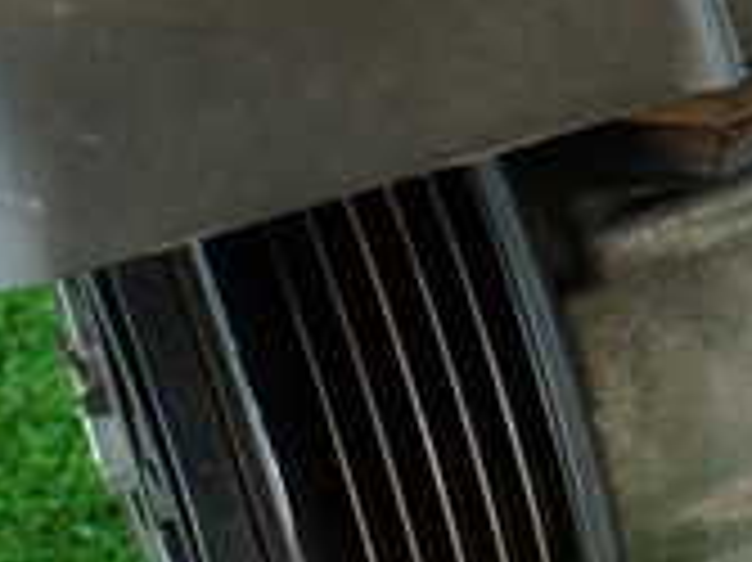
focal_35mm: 90
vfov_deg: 16.3
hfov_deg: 20.4
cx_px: 901
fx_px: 1954
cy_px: 139
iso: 200
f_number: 2
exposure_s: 1/50
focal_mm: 4.5
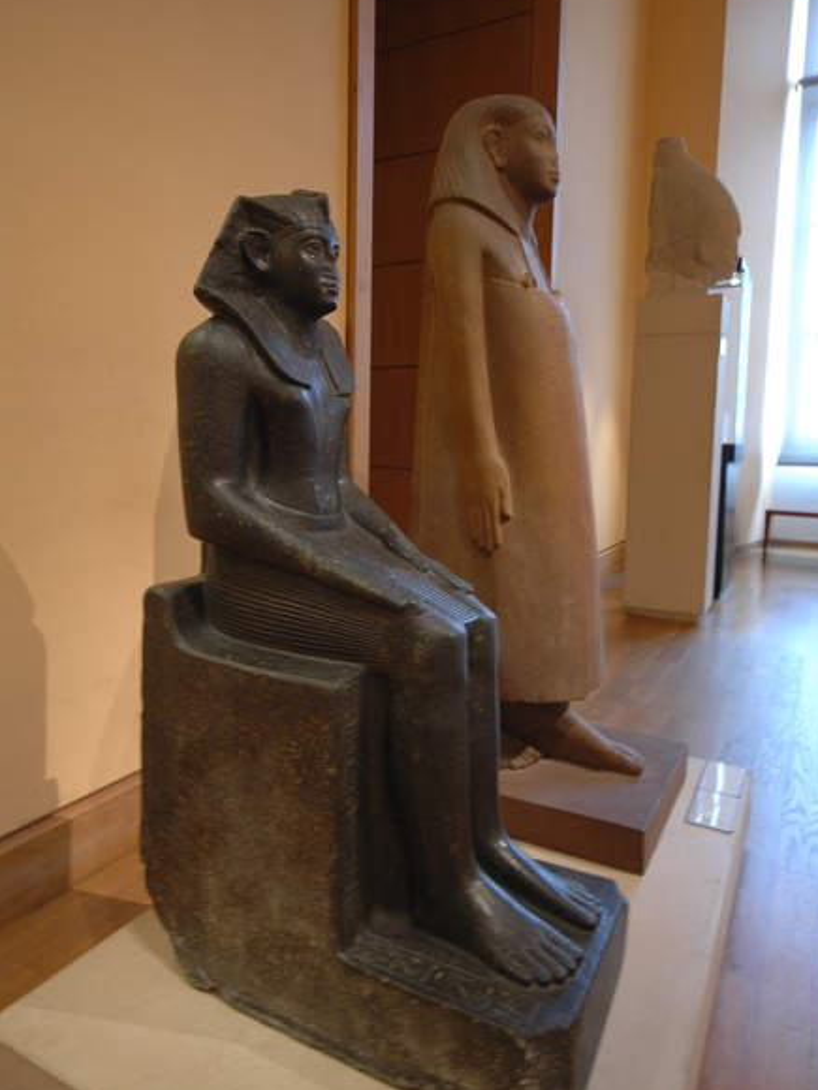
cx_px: 412
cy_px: 503
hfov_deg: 58.9
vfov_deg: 73.8
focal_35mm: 23
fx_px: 725
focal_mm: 14
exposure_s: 1/6
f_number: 5
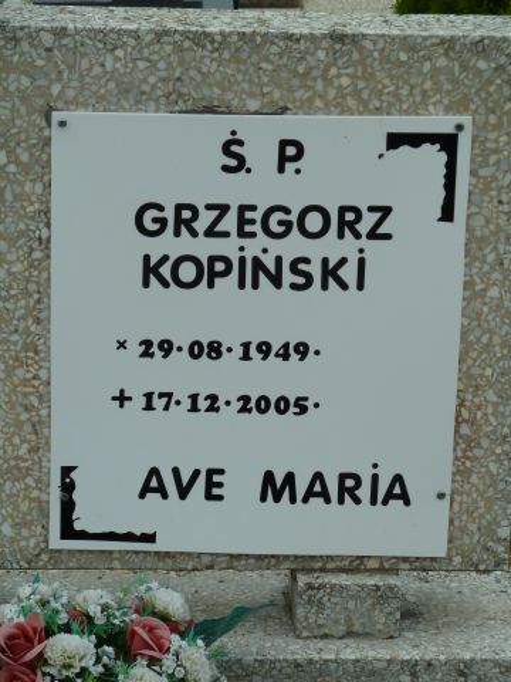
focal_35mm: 137
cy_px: 341
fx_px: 2697
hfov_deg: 10.8
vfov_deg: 14.4
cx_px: 256
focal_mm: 22.5
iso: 80
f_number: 4.5
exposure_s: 1/250
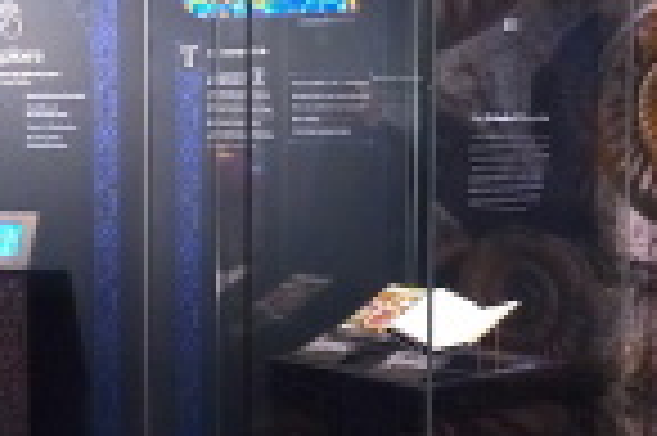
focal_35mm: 74
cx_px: 171
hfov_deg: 27.0
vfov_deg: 18.4
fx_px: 1349
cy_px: 234
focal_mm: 16
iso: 6400
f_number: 3.5
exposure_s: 1/10
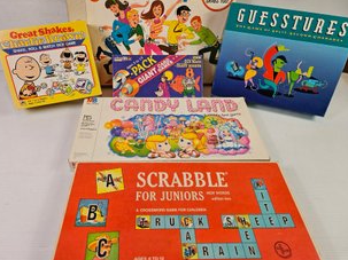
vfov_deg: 53.0
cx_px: 163
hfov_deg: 67.3
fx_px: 261
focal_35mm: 26
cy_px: 122
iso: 100
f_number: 1.8
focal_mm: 5.4
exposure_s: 1/120
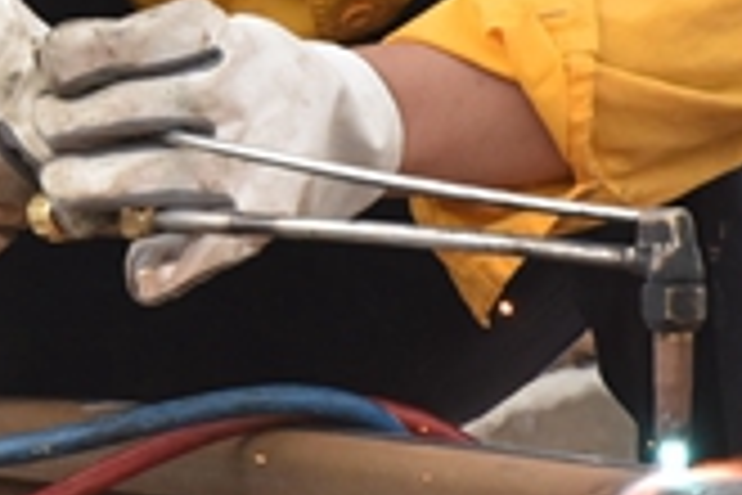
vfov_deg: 1.4
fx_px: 19971
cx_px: -342
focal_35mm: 969
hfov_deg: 2.1
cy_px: -130
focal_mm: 200
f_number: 9
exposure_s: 1/320
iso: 1600
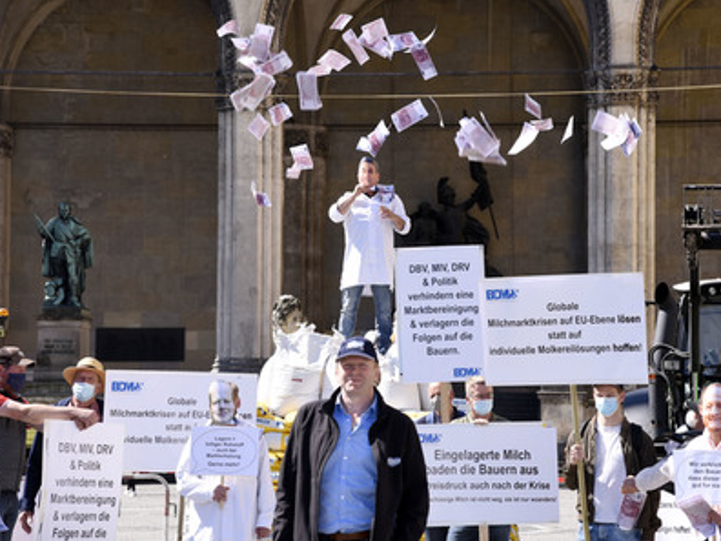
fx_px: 2166
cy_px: 271
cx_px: 385
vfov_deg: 14.2
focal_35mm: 104
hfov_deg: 18.9
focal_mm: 95
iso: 125
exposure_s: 1/160
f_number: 8
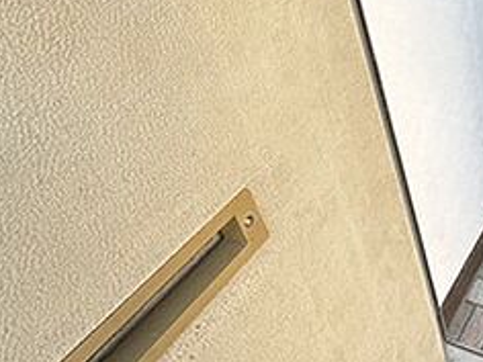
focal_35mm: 38
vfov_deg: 35.5
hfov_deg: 37.5
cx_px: 575
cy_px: 37
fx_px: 530
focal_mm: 2.22
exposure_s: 1/60
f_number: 2.2
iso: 500
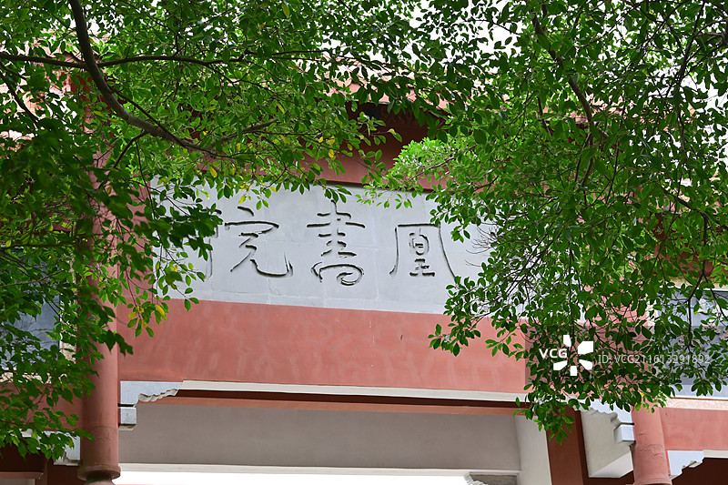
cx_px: 364
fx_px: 1698
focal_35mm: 84
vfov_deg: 16.3
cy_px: 242
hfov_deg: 24.2
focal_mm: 56
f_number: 4
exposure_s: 1/250
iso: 125
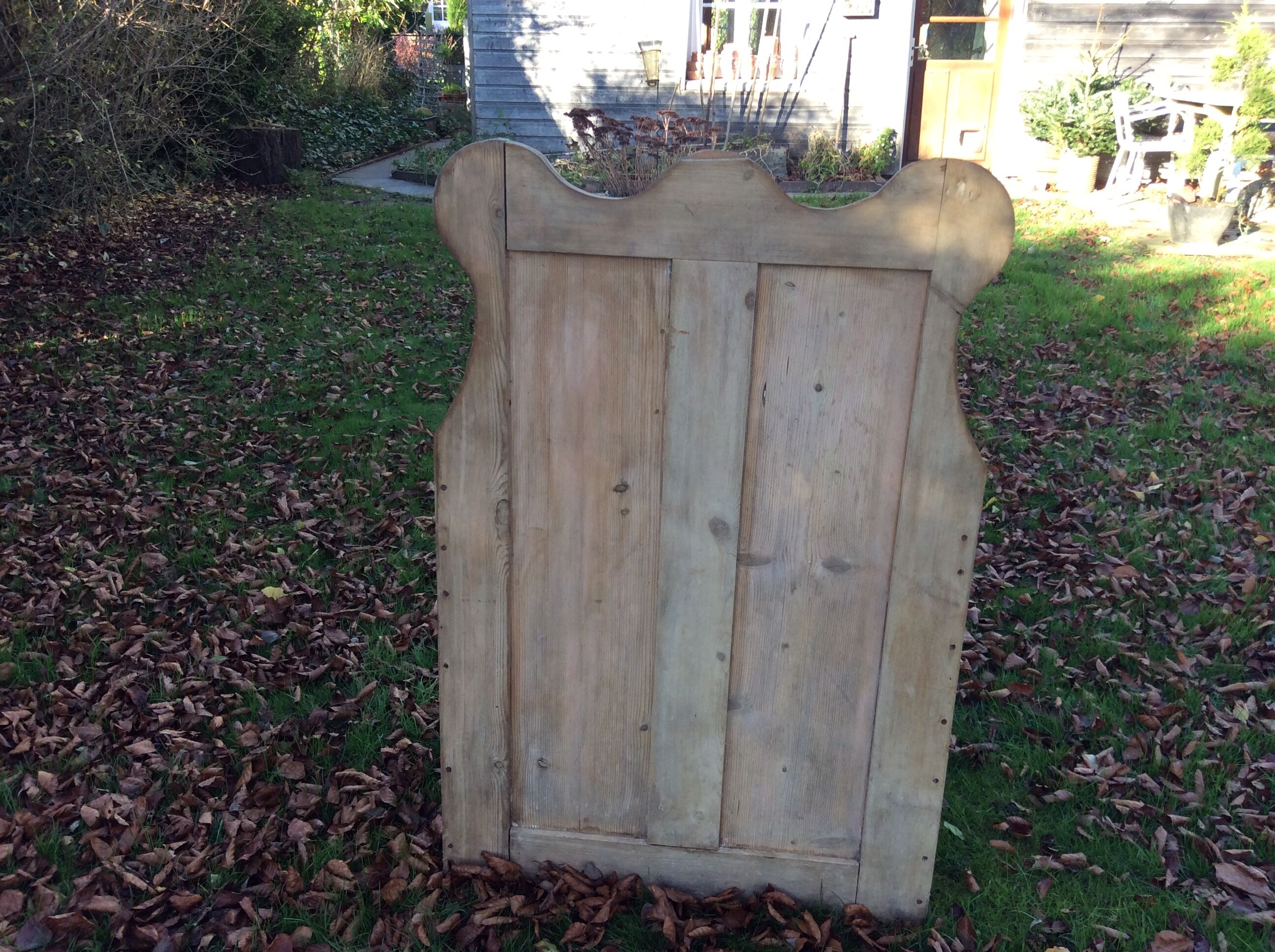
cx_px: 638
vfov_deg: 44.1
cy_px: 476
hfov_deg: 56.9
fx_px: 1177
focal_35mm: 32
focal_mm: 3.3
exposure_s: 1/125
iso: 32
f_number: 2.4
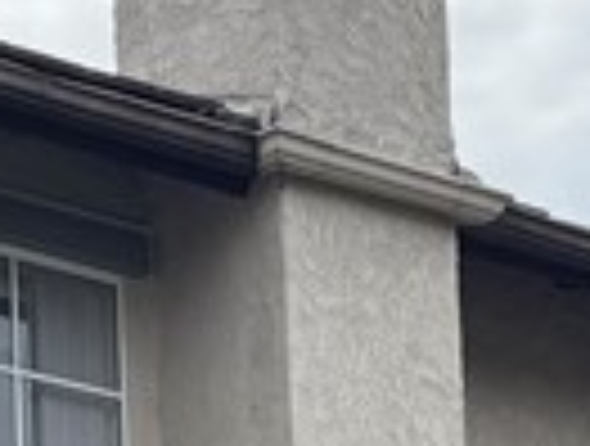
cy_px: 1054
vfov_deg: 7.5
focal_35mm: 187
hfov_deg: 10.5
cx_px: 45
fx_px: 3196
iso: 80
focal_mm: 6.76
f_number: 1.78
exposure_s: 1/2833
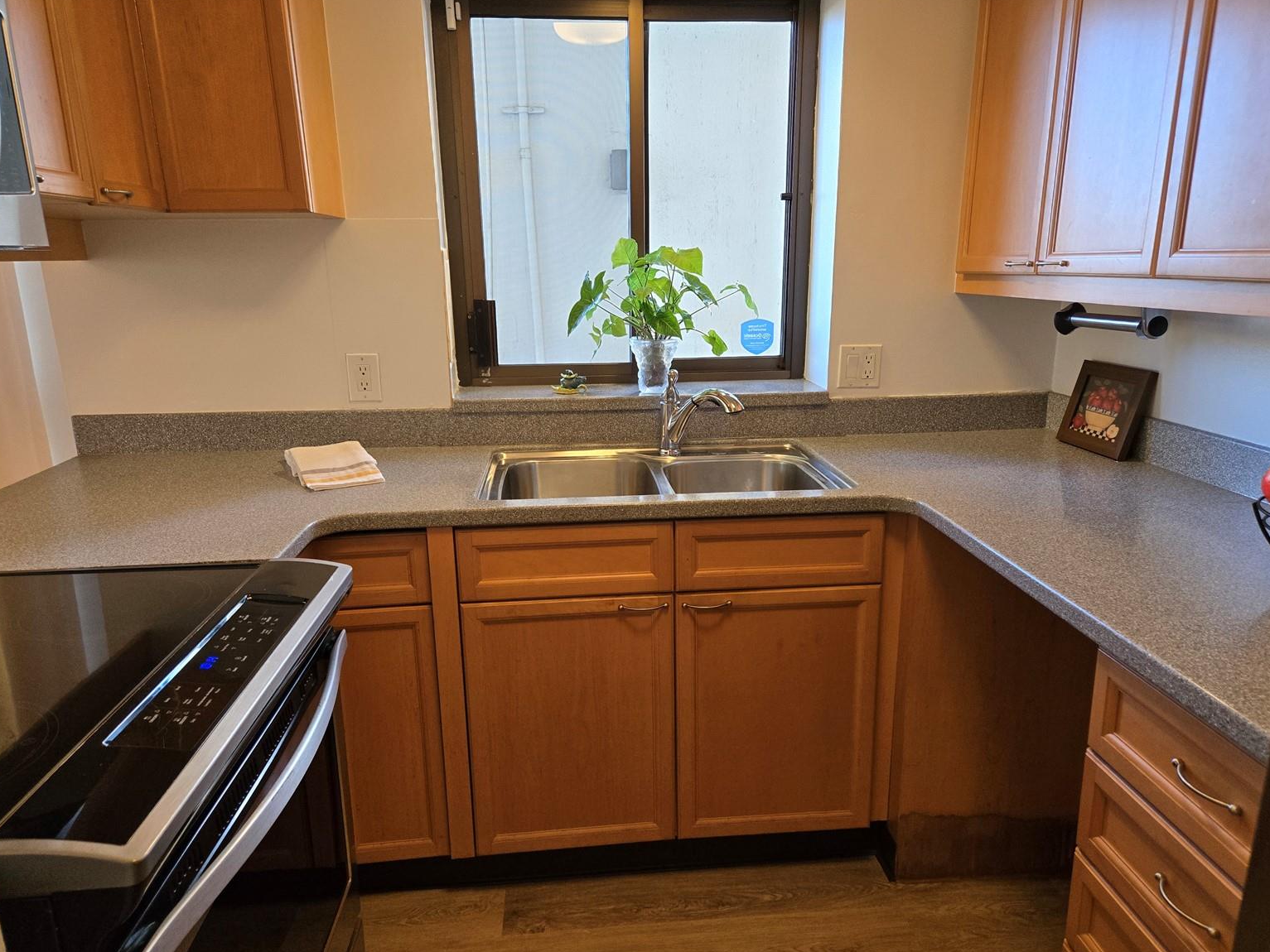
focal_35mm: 24
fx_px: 881
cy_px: 491
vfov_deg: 56.8
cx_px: 651
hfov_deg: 71.6
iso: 250
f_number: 1.8
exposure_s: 1/120
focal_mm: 5.4
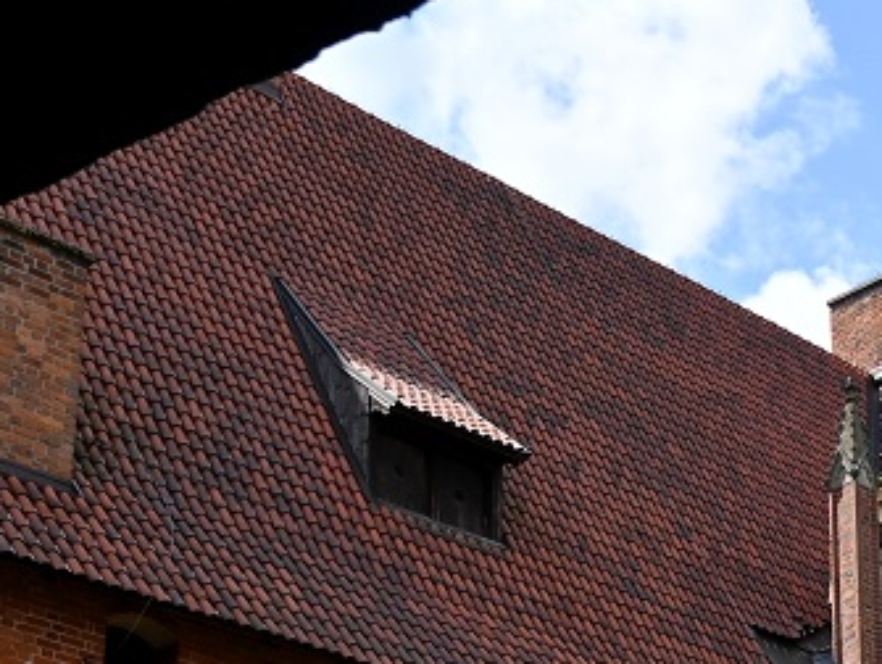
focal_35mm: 98
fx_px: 2500
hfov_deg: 18.3
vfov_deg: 14.7
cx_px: 1224
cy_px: 734
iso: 200
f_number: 5.6
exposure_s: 1/1000
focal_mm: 24
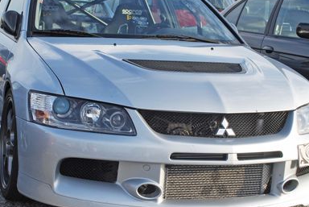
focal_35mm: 70
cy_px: 72
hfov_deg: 28.8
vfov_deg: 19.5
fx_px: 602
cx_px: 129
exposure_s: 1/160
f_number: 6.3
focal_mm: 28
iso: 100
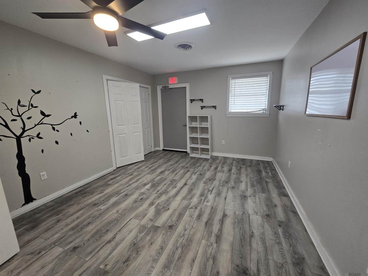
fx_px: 138
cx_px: 184
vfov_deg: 89.9
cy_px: 138
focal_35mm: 13
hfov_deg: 106.2
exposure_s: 1/60
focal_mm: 2.2
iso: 80
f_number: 2.2
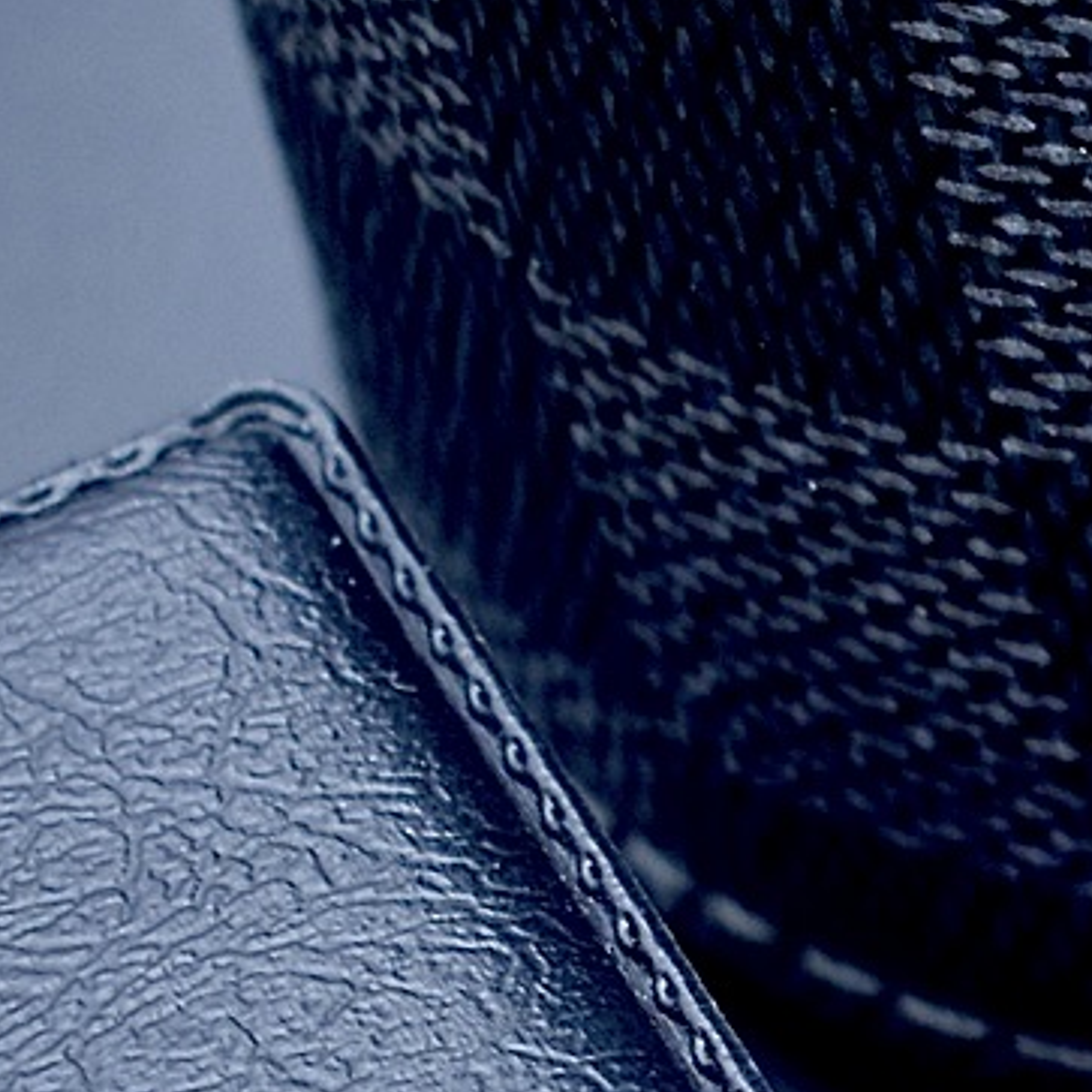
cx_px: 3238
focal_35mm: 308
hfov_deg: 5.4
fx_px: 10993
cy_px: 1319
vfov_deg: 5.7
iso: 400
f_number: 4.8
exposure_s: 1/13
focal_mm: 38
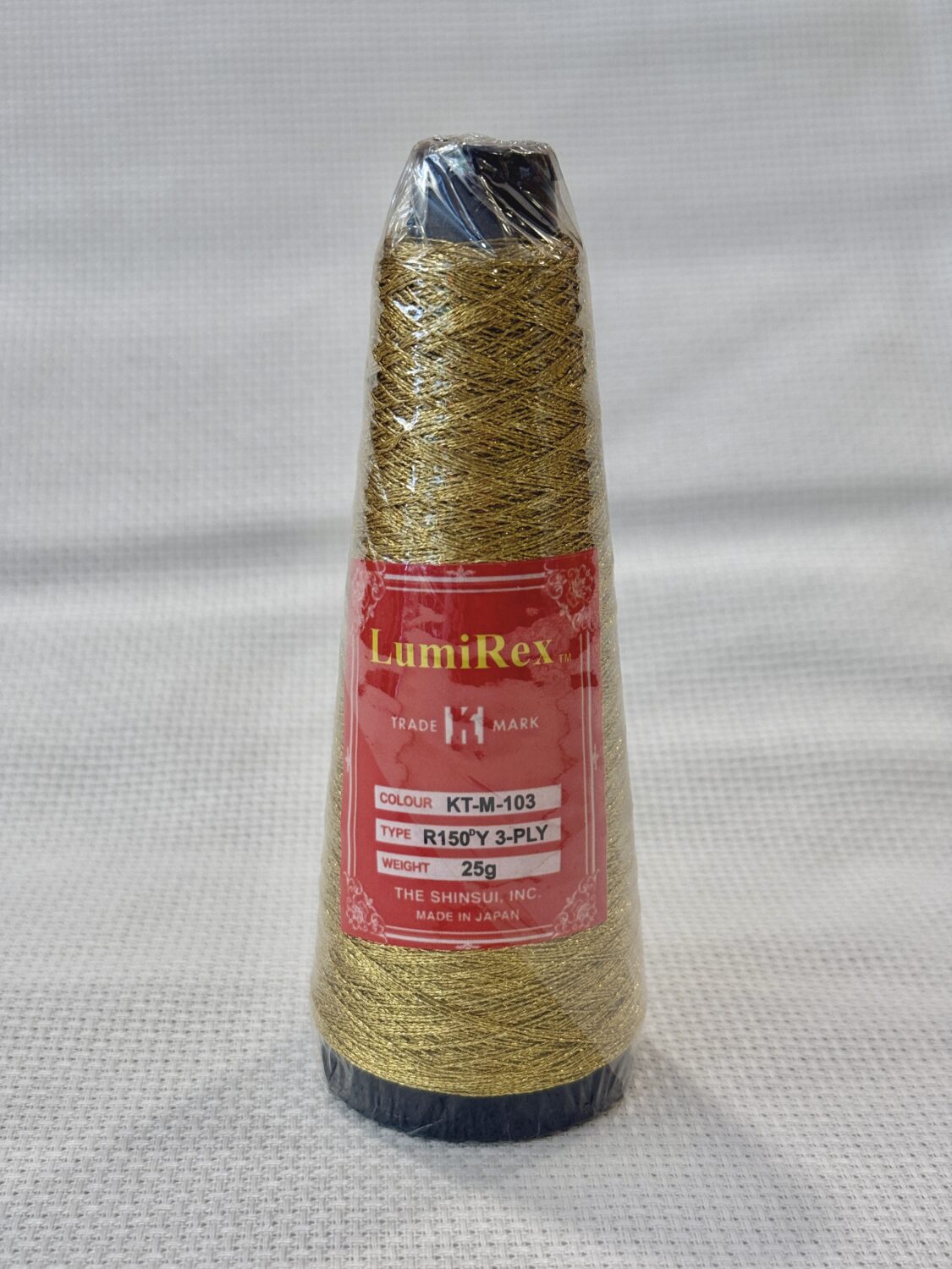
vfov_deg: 39.7
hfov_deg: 30.3
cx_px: 476
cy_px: 634
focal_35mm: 48
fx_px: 1760
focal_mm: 6.76
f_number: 1.78
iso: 50
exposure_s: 1/50
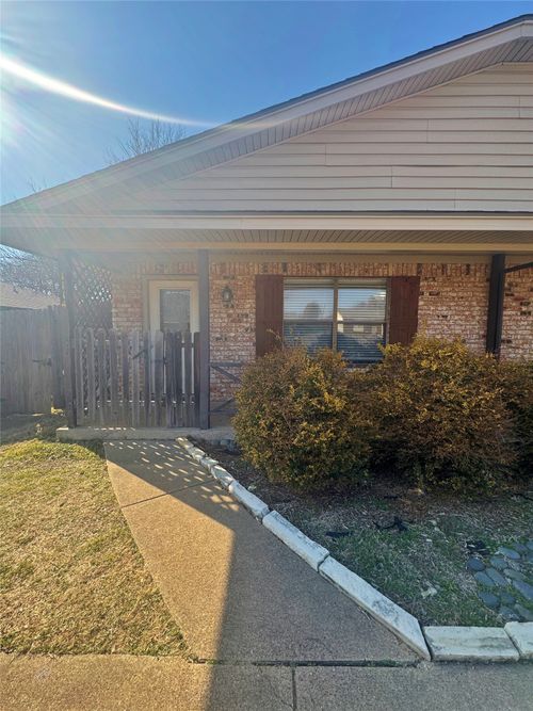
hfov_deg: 85.7
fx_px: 288
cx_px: 266
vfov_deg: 102.1
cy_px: 356
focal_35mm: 14
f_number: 2.2
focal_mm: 2.22
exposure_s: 1/591
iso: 50
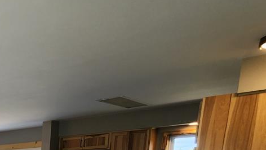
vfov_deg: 20.8
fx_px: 318
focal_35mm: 45
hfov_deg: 30.8
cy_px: 248
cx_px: -109
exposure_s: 1/120
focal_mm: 2.2
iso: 80
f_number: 2.2
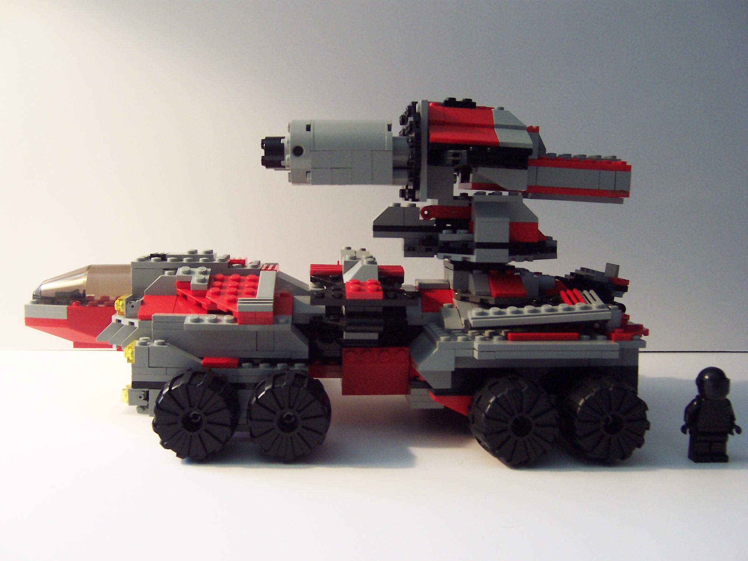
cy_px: 280
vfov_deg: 39.7
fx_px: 778
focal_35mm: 36
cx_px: 374
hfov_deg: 51.4
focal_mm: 5.6
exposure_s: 1/10
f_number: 2.8
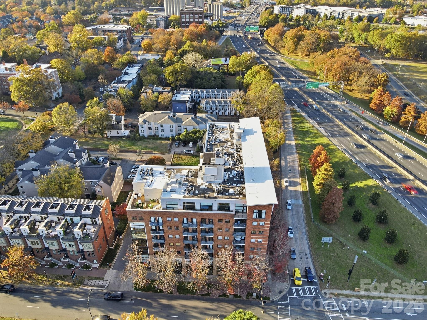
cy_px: 160
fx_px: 296
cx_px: 214
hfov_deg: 71.6
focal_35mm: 24
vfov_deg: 56.8
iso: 100
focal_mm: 4.5
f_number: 2.8
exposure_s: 1/120
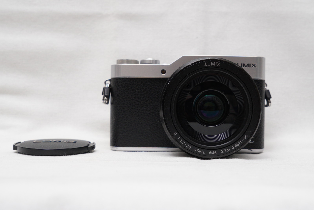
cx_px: 157
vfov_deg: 25.8
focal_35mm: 52
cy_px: 105
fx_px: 458
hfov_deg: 37.8
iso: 800
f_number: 8
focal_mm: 35
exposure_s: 1/60
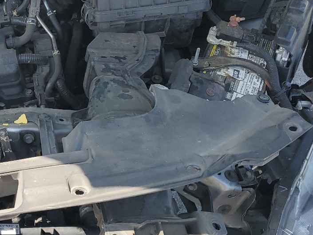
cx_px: 0
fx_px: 534
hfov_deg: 30.4
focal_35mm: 59
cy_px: 89
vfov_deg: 24.8
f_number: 1.5
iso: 50
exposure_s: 1/1000
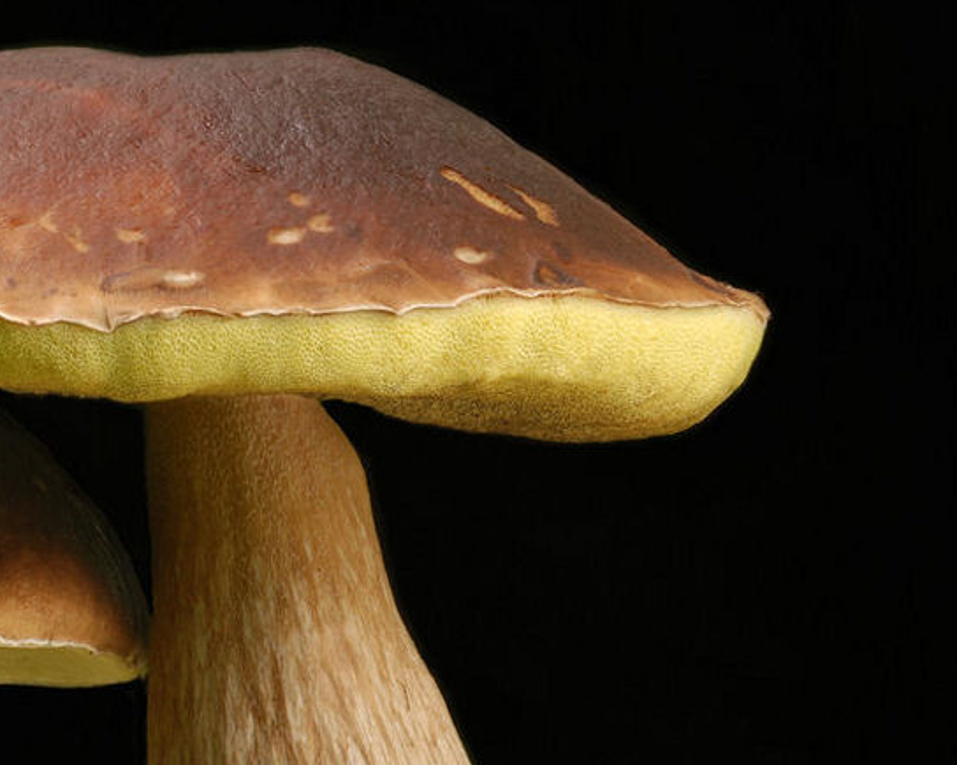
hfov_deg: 2.5
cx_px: 104
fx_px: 22003
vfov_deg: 2.0
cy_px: 624
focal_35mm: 777
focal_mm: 250
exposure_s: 1/13
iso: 200
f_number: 8
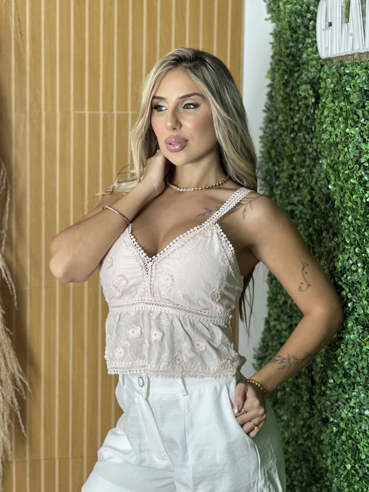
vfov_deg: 25.3
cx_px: 184
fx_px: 1094
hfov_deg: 19.1
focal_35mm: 77
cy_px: 246
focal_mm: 9
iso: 200
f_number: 2.8
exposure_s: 1/120
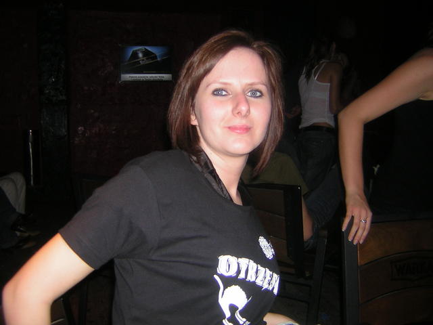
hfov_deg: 51.4
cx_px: 216
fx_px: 450
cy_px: 162
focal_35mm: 36
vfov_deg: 39.7
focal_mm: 4.7
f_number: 2.6
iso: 50
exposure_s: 1/60.1
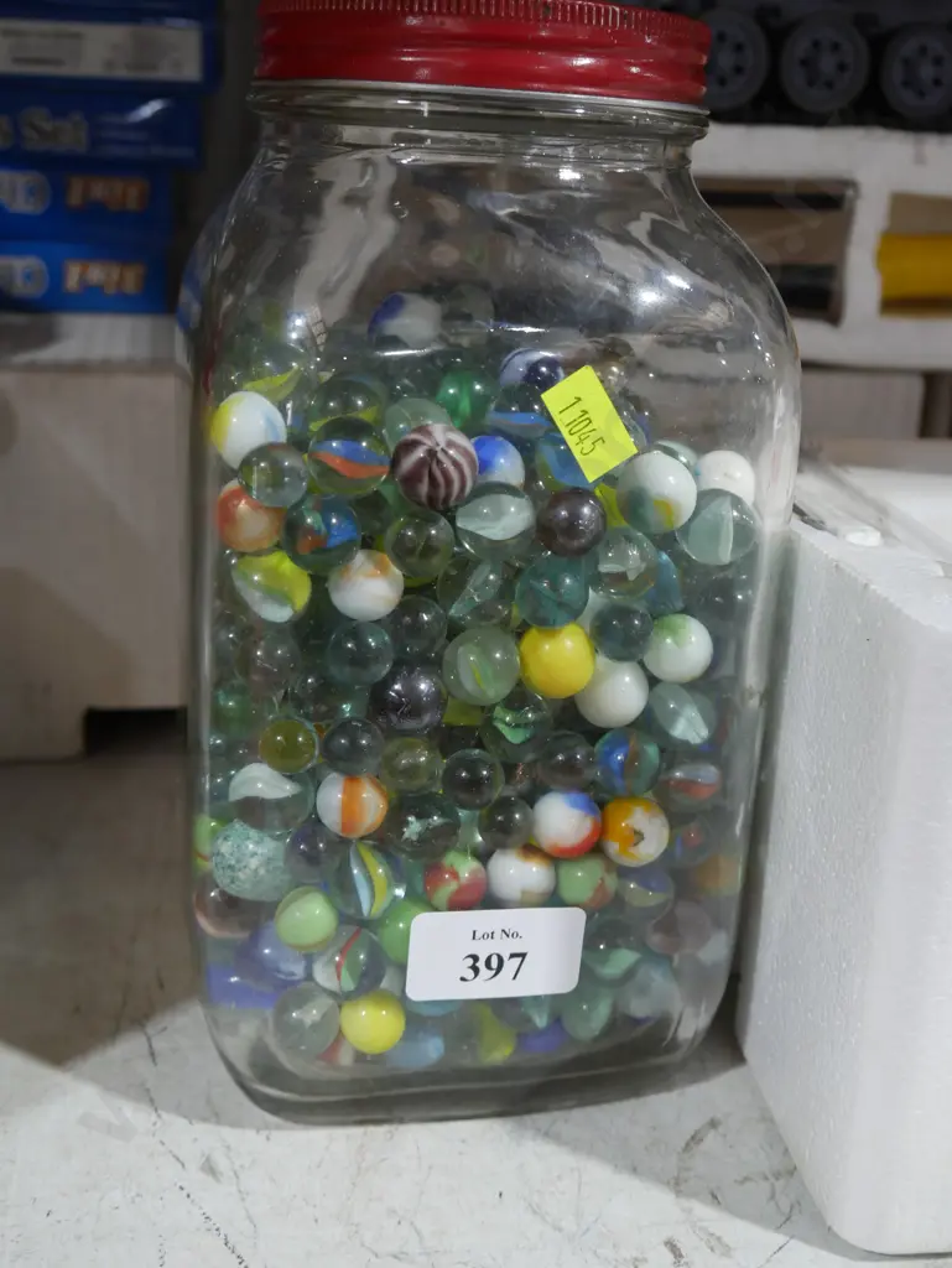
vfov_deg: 46.8
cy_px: 634
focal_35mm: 40
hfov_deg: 36.0
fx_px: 1466
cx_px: 476
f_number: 4.4
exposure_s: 1/60
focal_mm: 20
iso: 1250
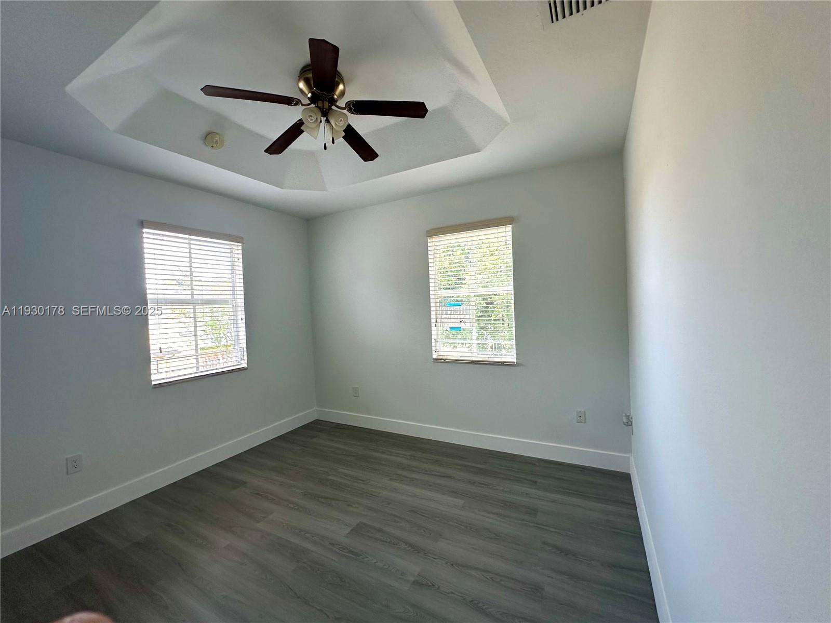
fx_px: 336
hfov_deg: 102.1
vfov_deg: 85.7
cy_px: 312
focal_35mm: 14
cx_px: 416
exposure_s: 1/99
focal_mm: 2.22
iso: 100
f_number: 2.2
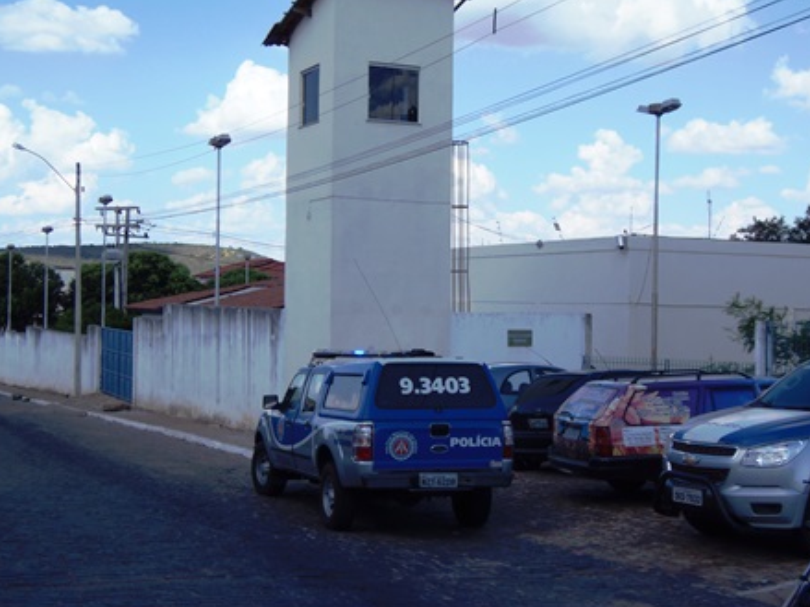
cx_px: 408
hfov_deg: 38.2
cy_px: 303
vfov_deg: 29.1
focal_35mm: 50
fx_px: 1170
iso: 64
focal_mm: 9.1
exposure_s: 1/640
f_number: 3.8
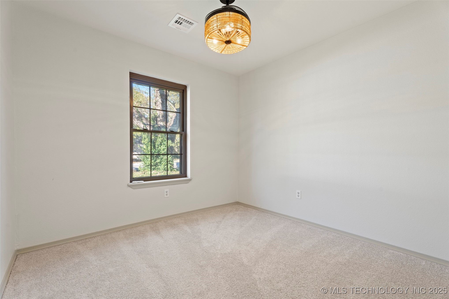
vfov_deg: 73.7
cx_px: 224
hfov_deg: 96.7
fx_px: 200
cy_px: 150
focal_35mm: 16
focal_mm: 16
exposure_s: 1.3
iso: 200
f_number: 9
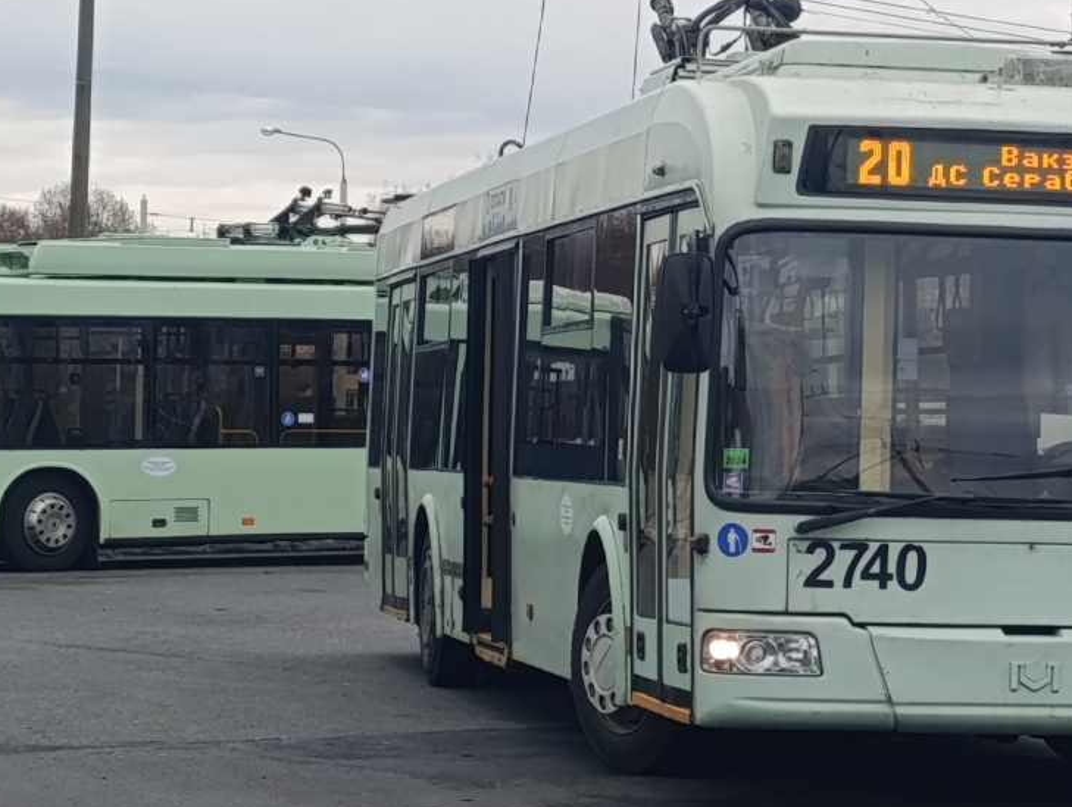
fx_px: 1272
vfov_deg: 35.2
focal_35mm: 41
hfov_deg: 43.7
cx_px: 847
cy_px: 393
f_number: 1.6
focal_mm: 6.14
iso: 50
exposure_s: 1/132
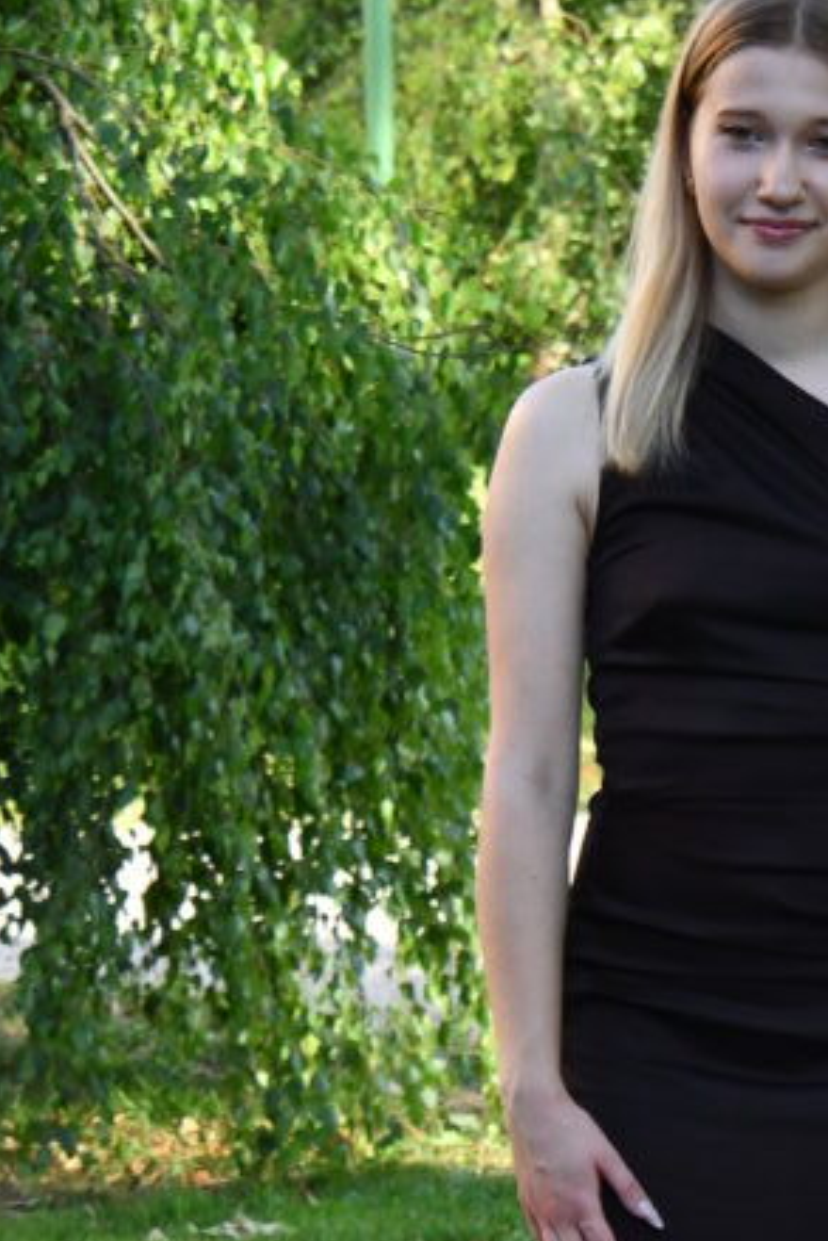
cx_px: 756
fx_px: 12065
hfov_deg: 3.9
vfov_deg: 5.9
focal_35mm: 350
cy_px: 1037
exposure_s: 1/320
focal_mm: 100
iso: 800
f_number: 9
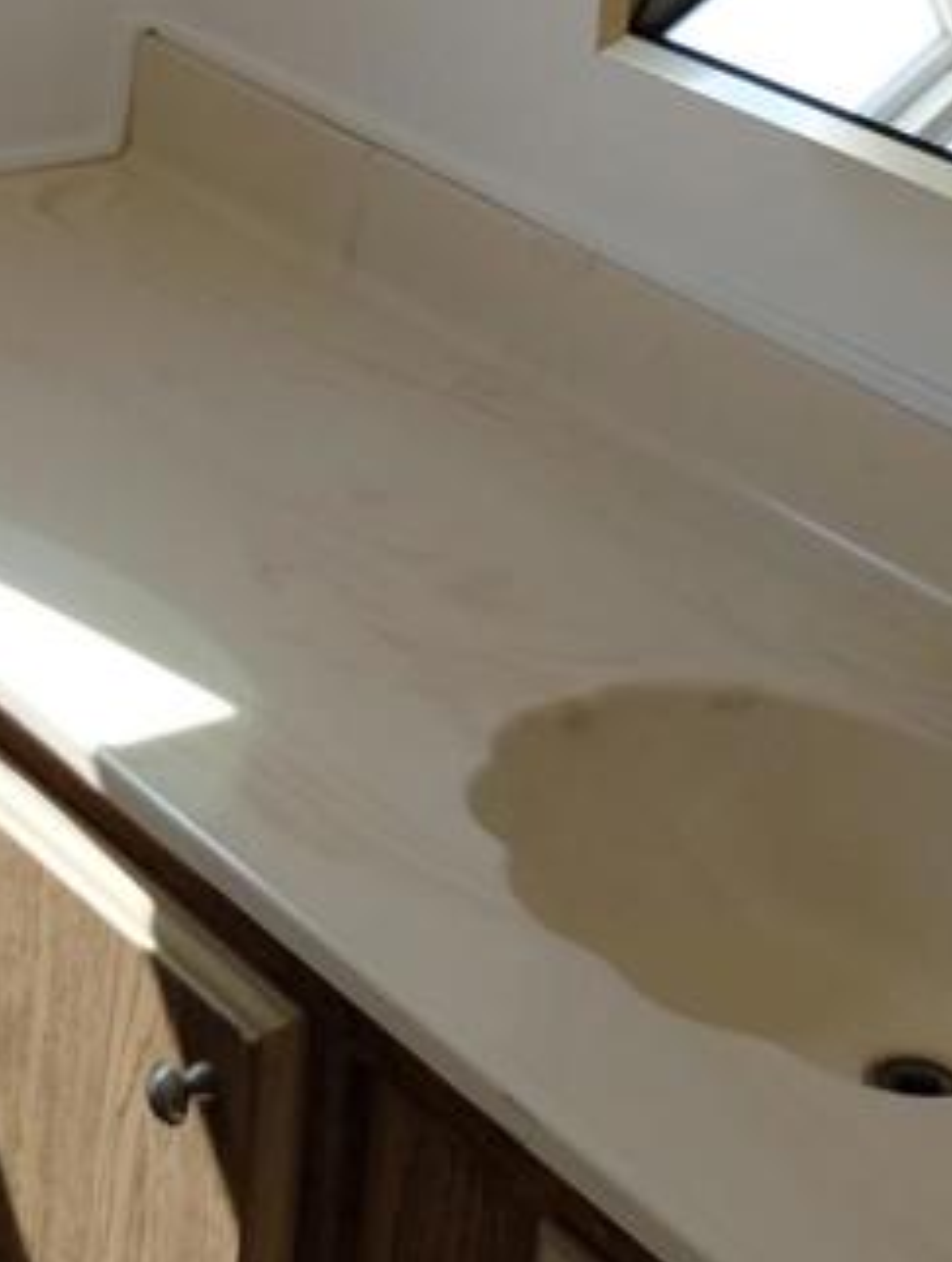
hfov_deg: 16.7
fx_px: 3251
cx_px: 488
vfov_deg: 21.5
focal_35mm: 89
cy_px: 145
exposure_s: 1/120
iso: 104
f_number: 1.8
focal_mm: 4.27
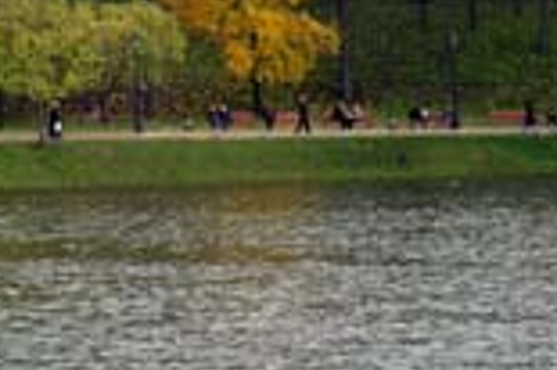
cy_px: -156
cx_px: 352
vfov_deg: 6.9
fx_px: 3021
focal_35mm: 195
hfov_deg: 10.5
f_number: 11
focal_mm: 45
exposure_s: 1/640
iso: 1600
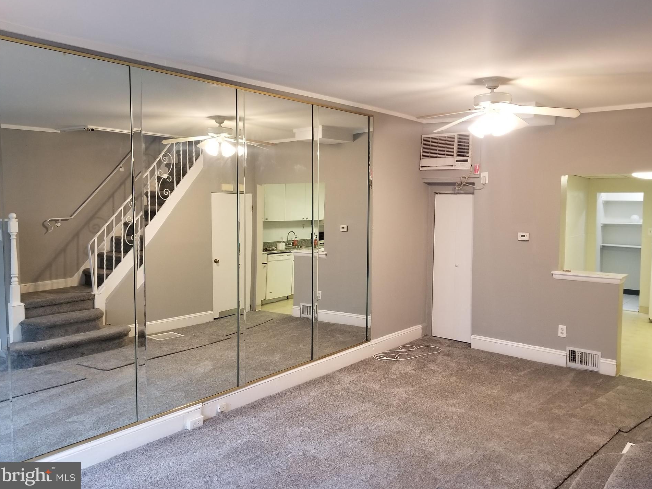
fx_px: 527
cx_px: 346
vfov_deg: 49.7
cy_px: 227
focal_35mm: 28
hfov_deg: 63.4
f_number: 1.7
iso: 250
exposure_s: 1/30
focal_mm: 4.3
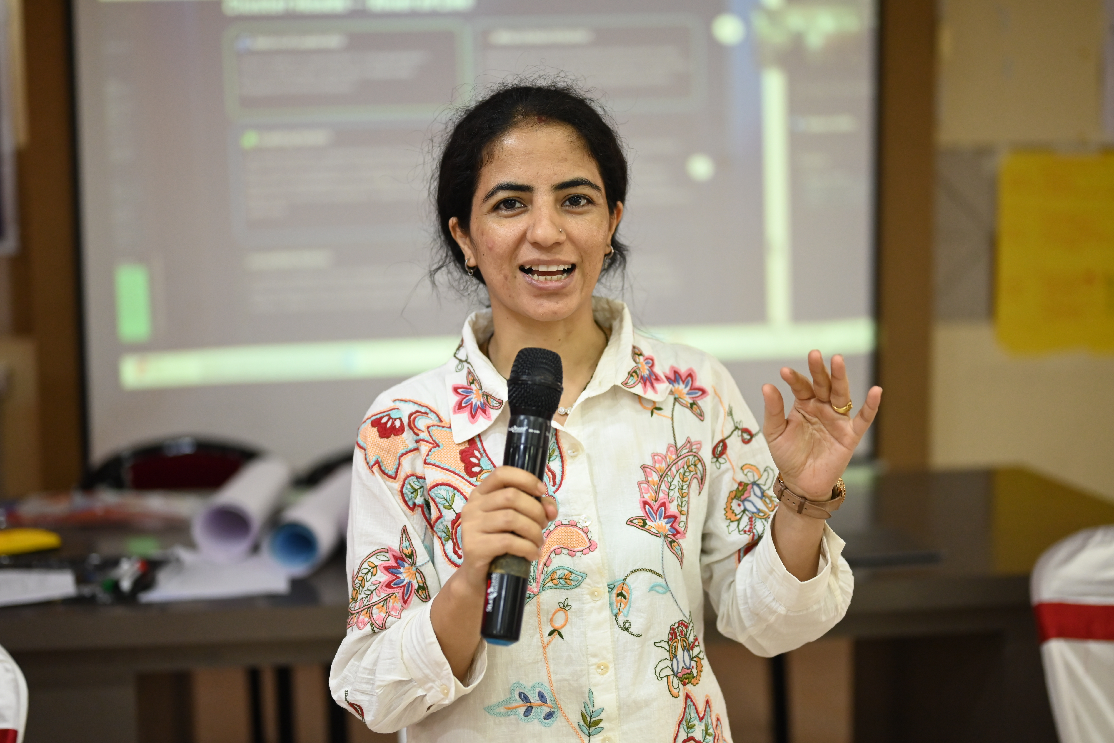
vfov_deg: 27.0
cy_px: 372
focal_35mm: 50
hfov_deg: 39.6
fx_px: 1548
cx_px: 557
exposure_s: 1/250
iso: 1600
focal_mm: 50
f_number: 1.8
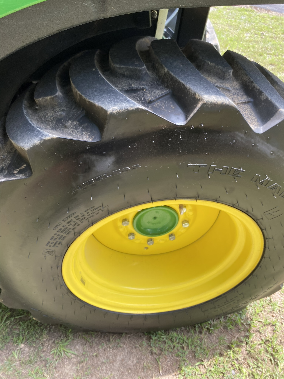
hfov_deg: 53.1
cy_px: 190
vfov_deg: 67.3
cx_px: 142
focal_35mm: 26
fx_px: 284
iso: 32
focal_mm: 4.25
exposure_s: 1/220
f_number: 1.8
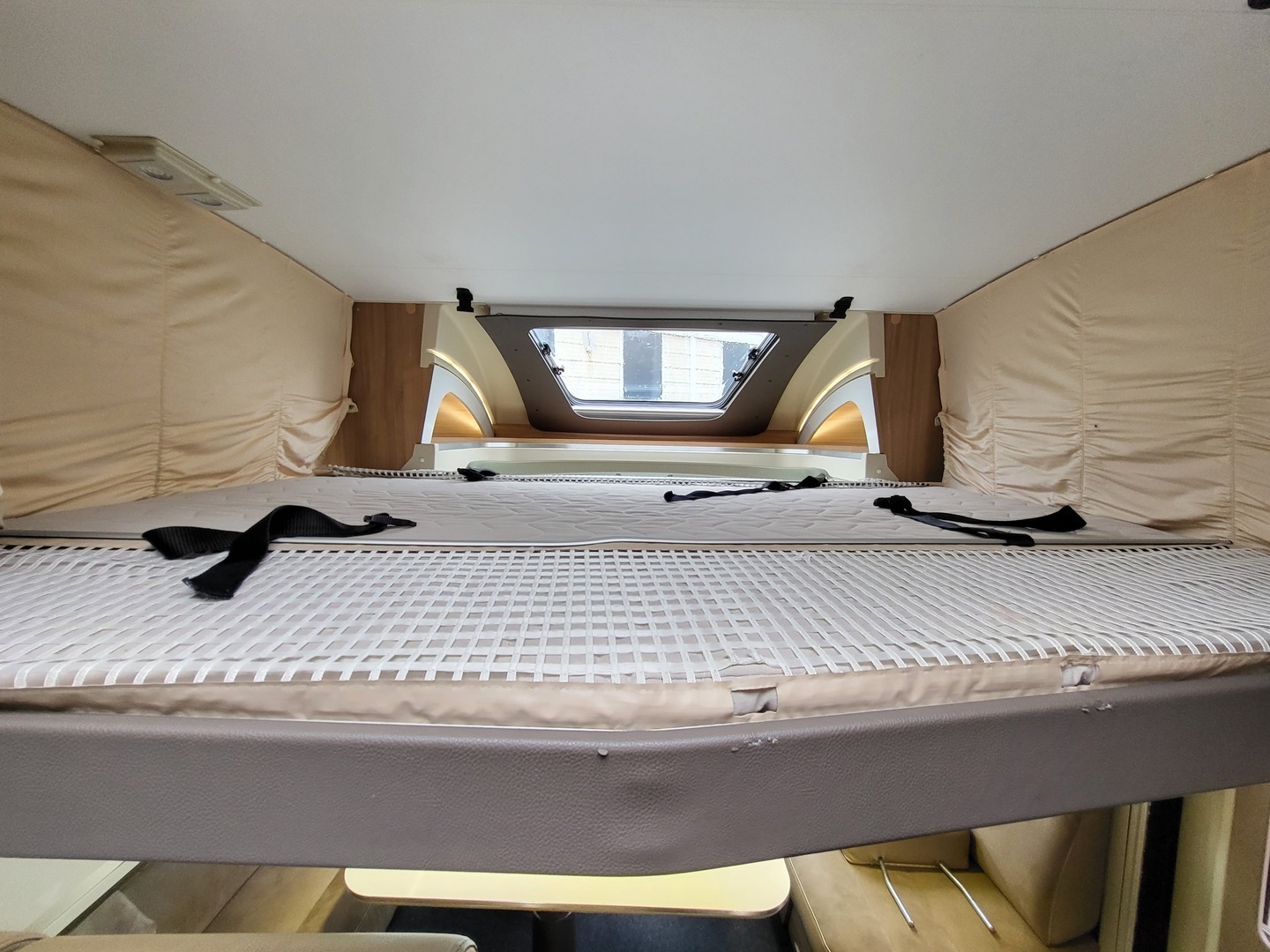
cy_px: 476
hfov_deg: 106.2
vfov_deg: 89.9
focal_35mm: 13
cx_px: 635
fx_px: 477
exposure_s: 1/50
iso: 250
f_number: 2.2
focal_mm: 1.74
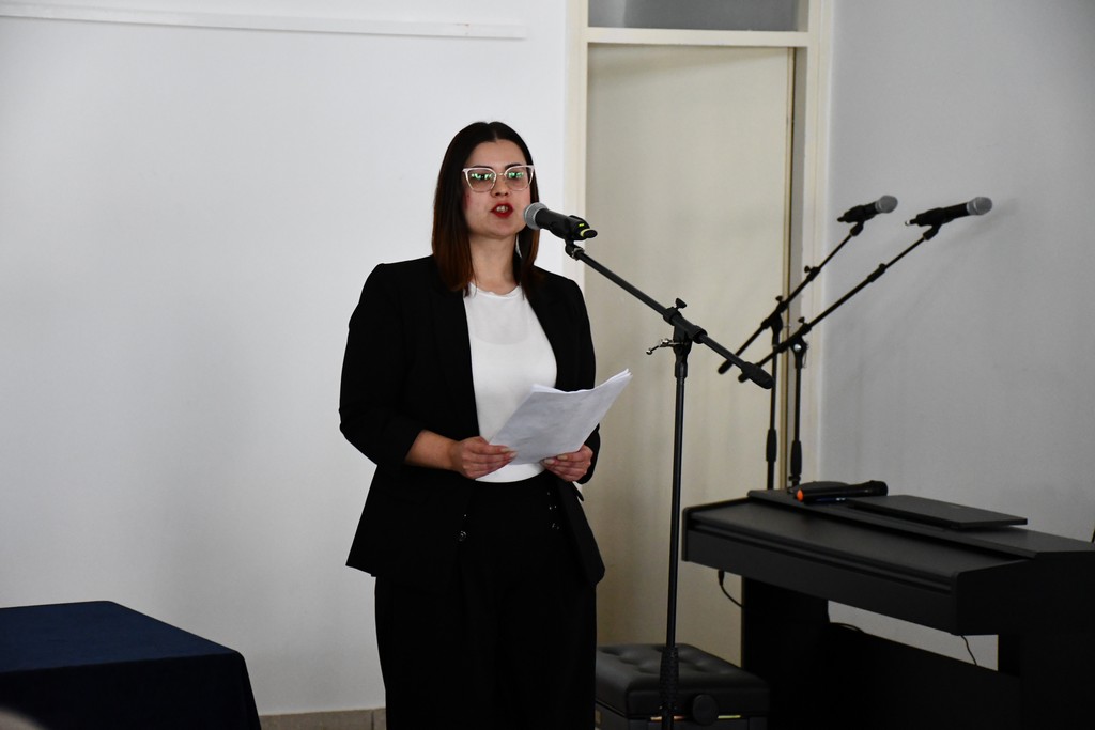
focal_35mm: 105
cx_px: 548
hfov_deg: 19.5
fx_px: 3194
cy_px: 365
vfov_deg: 13.0
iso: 3200
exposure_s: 1/160
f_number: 5
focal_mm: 70
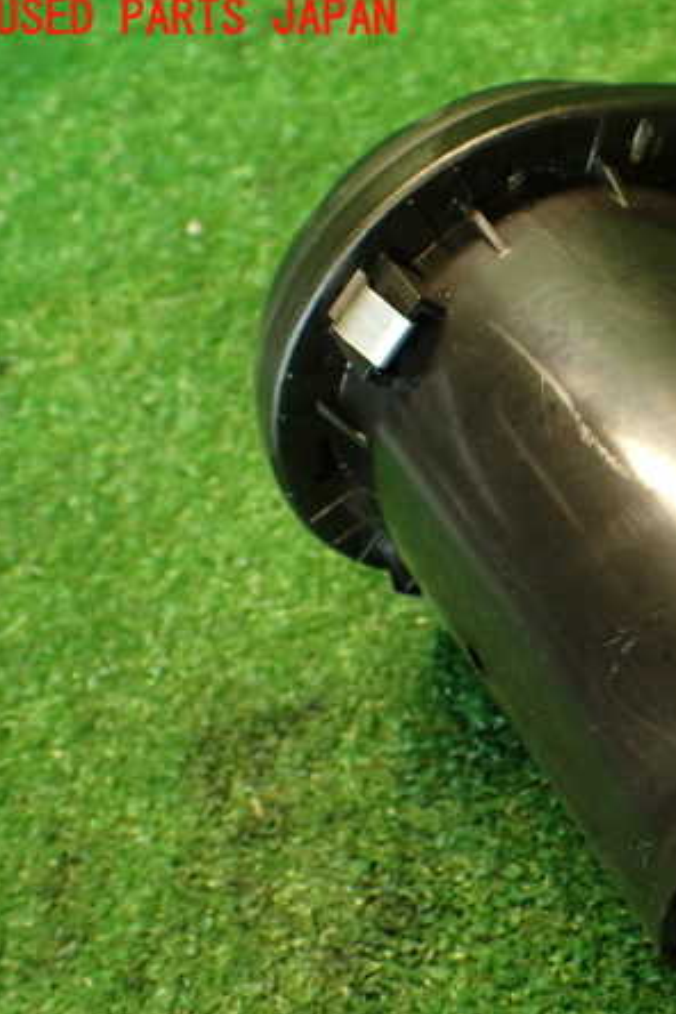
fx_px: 1267
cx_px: 667
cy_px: 505
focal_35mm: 45
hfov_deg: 28.2
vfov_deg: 43.6
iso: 500
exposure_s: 1/30
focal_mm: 5.79
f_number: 2.4
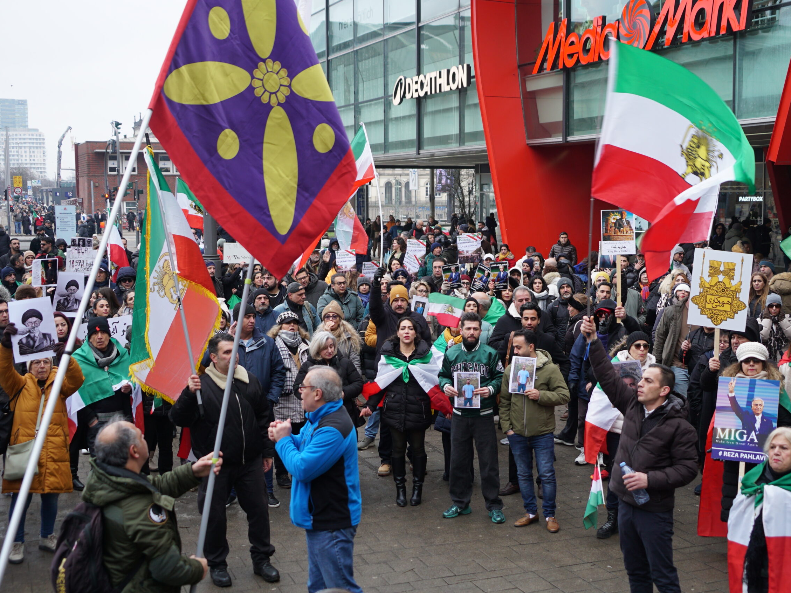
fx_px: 1097
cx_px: 448
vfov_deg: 30.3
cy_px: 296
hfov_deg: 39.6
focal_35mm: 48
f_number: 4.5
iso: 320
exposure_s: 1/160
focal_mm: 44
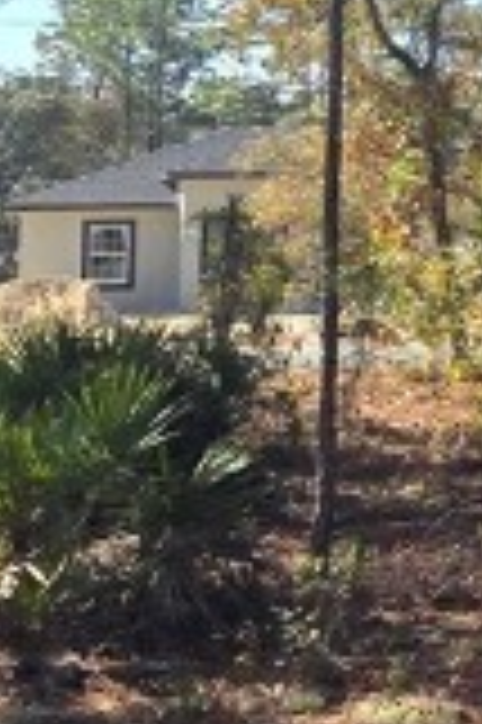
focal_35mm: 86
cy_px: 49
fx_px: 1731
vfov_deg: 23.0
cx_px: 1288
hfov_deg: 11.7
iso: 50
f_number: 2.2
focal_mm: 2.2
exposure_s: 1/763
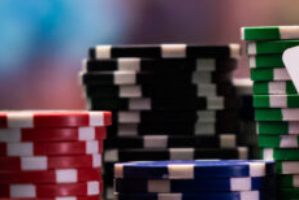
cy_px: 53
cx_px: 528
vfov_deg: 3.6
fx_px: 3143
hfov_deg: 5.4
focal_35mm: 378
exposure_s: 1/30
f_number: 4
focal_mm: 85
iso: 400
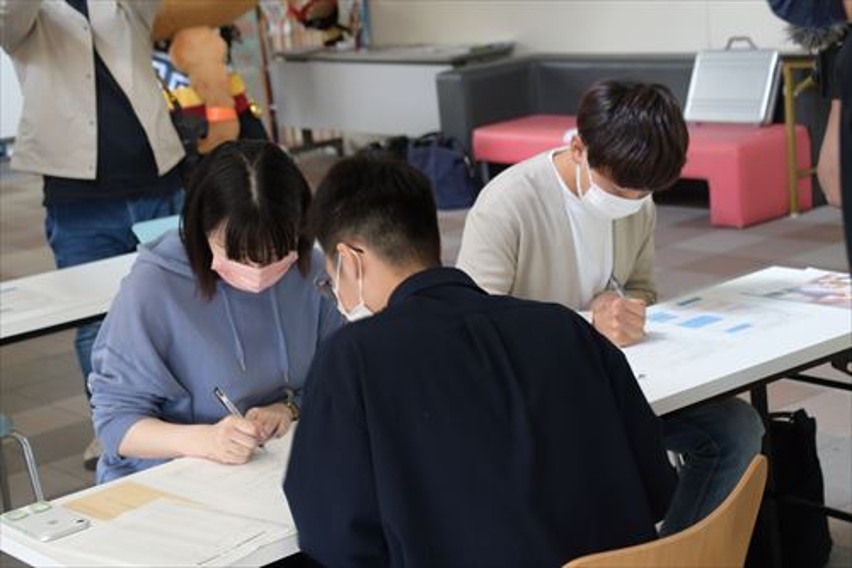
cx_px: 426
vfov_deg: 18.9
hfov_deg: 28.1
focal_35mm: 72
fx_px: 1703
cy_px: 284
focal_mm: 48
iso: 500
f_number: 5.6
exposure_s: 1/20
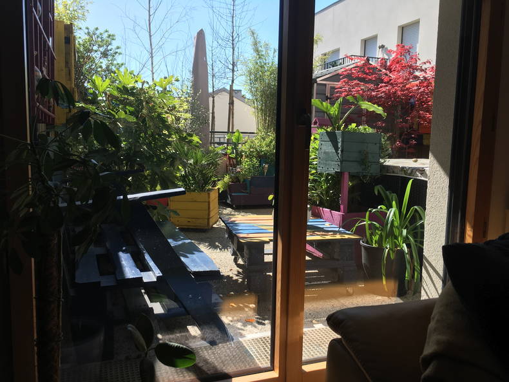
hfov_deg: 61.7
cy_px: 191
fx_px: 426
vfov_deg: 48.2
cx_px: 254
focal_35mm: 29
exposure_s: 1/557
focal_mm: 4.15
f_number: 2.2
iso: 25
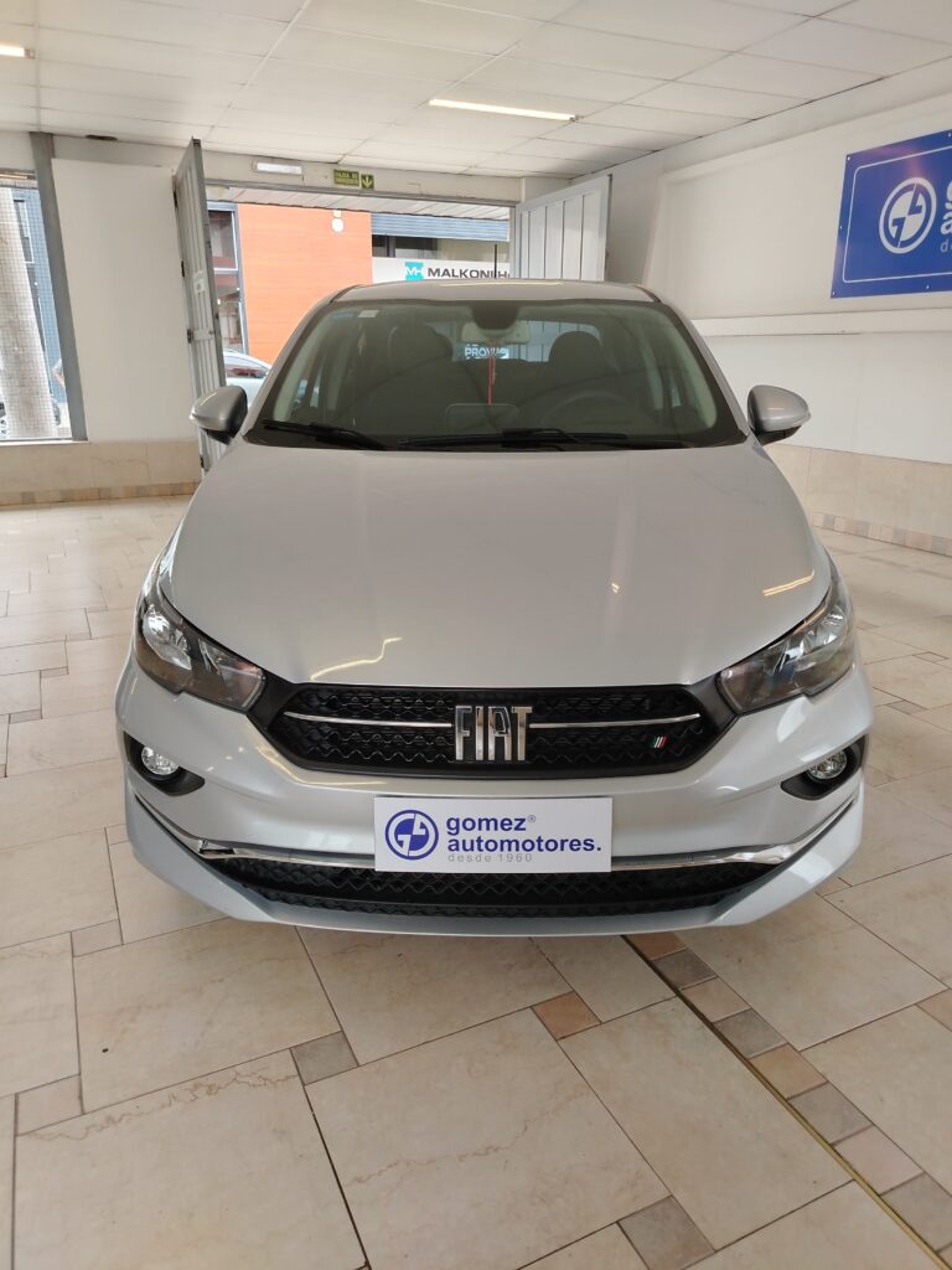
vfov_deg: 71.6
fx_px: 880
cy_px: 635
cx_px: 476
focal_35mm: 24
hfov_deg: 56.8
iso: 275
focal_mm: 5.25
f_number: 1.75
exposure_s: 1/100
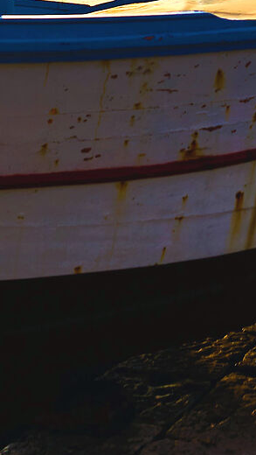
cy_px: -242
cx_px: 398
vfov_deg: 16.7
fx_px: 1398
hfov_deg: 10.1
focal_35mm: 116
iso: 100
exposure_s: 1/250
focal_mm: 24
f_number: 6.3
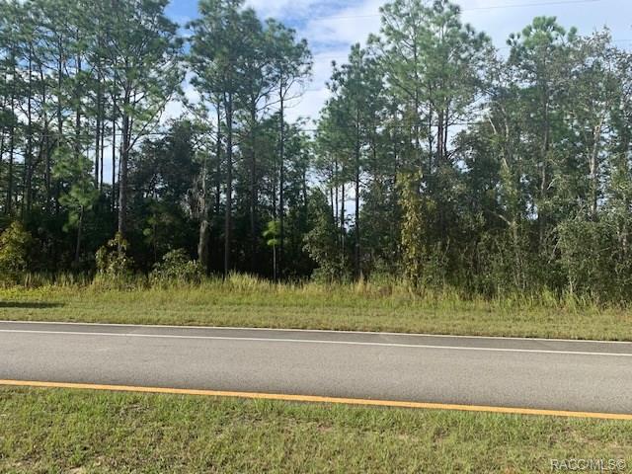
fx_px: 475
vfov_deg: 53.1
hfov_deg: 67.3
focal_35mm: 26
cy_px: 237
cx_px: 316
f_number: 1.8
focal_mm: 4.25
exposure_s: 1/991
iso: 25
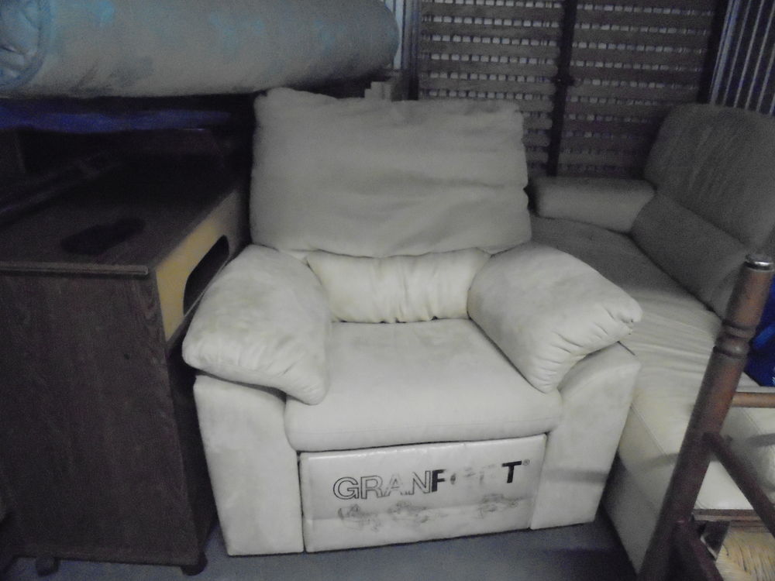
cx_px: 388
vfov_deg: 53.1
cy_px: 290
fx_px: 582
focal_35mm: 26
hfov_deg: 67.3
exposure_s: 1/40
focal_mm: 4.6
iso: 1600
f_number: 3.5
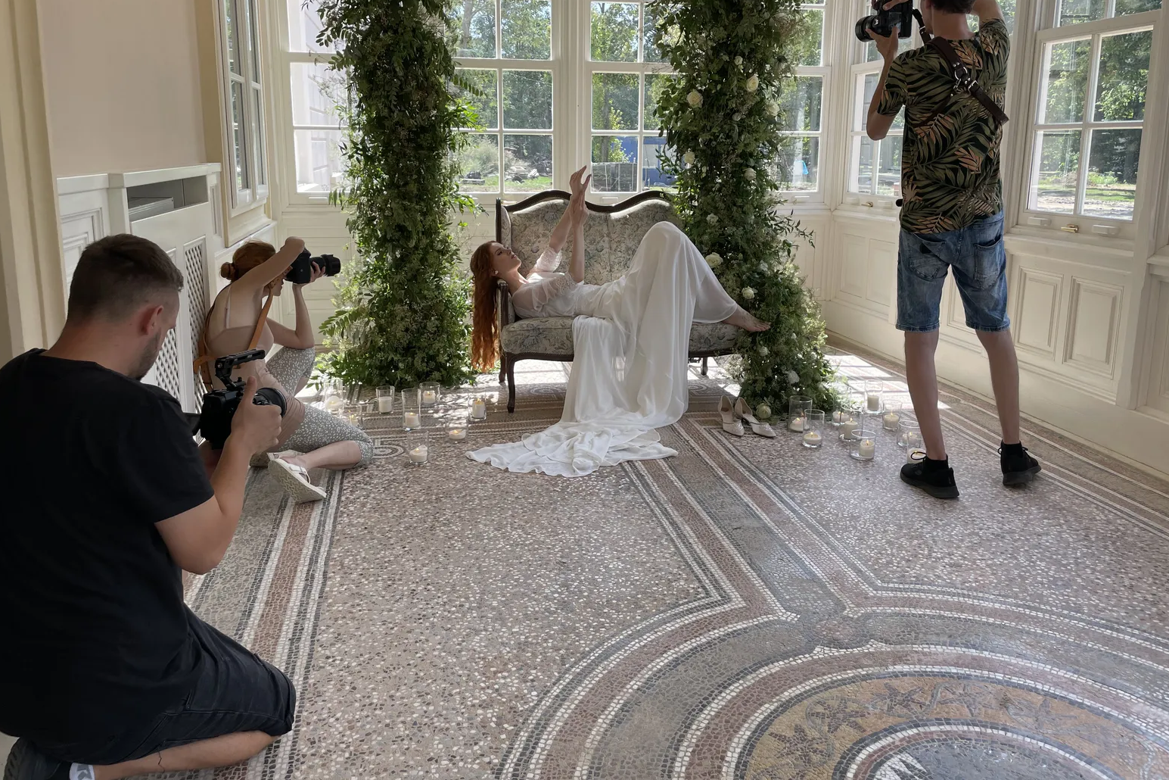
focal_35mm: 28
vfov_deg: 46.3
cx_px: 602
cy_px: 338
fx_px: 909
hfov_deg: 65.5
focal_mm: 4.2
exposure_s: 1/483
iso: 32
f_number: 1.6
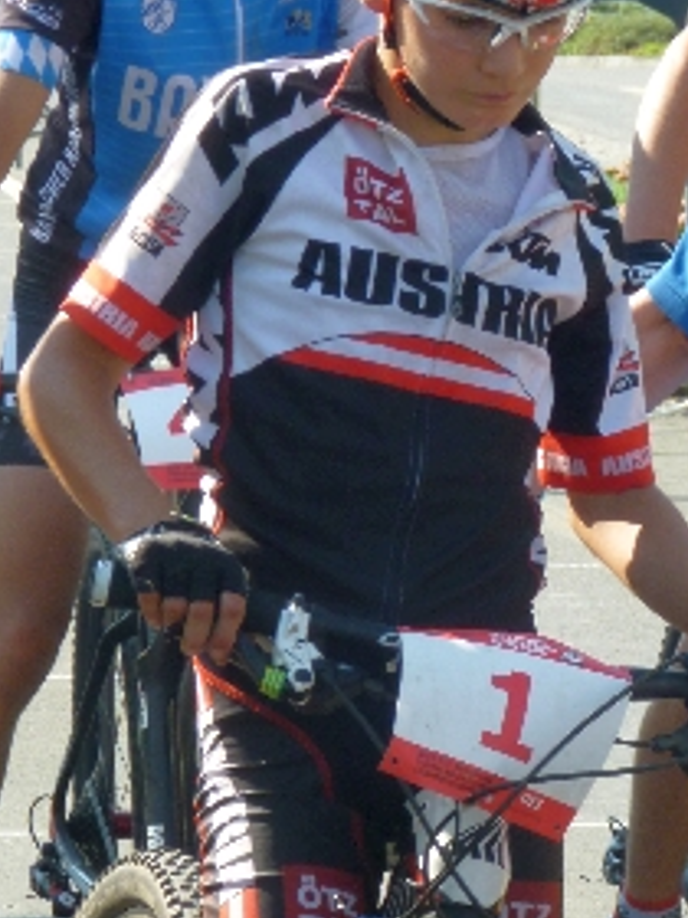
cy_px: 679
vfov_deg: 6.5
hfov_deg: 4.9
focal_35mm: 304
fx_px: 8056
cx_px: 564
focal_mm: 25.3
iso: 100
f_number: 5.8
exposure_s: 1/100
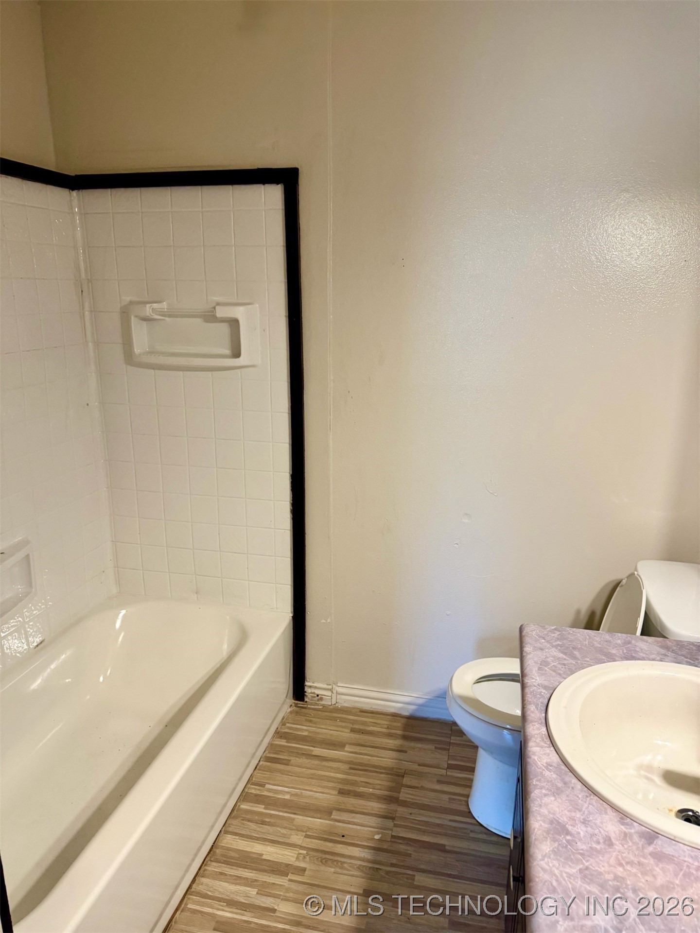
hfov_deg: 56.8
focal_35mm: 24
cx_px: 350
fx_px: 647
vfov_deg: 71.6
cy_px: 466
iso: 320
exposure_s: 1/60
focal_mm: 6.76
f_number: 1.78
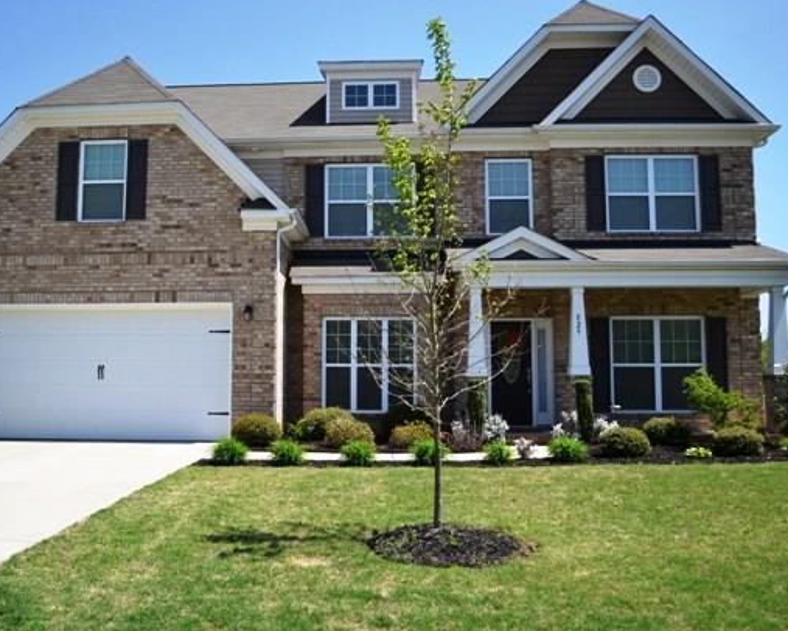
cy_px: 329
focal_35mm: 32
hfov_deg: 55.5
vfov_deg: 45.8
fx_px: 747
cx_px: 351
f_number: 3.5
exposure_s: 1/1600
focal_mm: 18
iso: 200
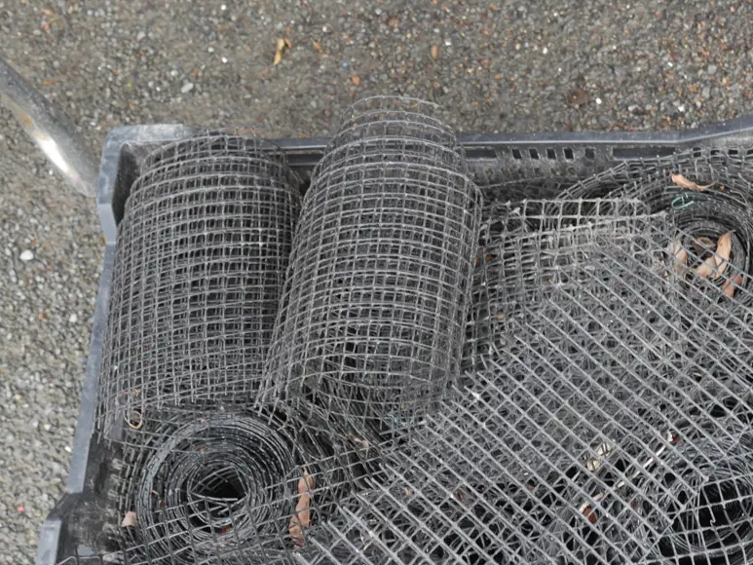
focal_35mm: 53
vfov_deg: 27.5
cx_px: 464
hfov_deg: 36.0
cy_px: 348
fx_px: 1153
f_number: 4.4
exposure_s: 1/60
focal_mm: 20
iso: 320
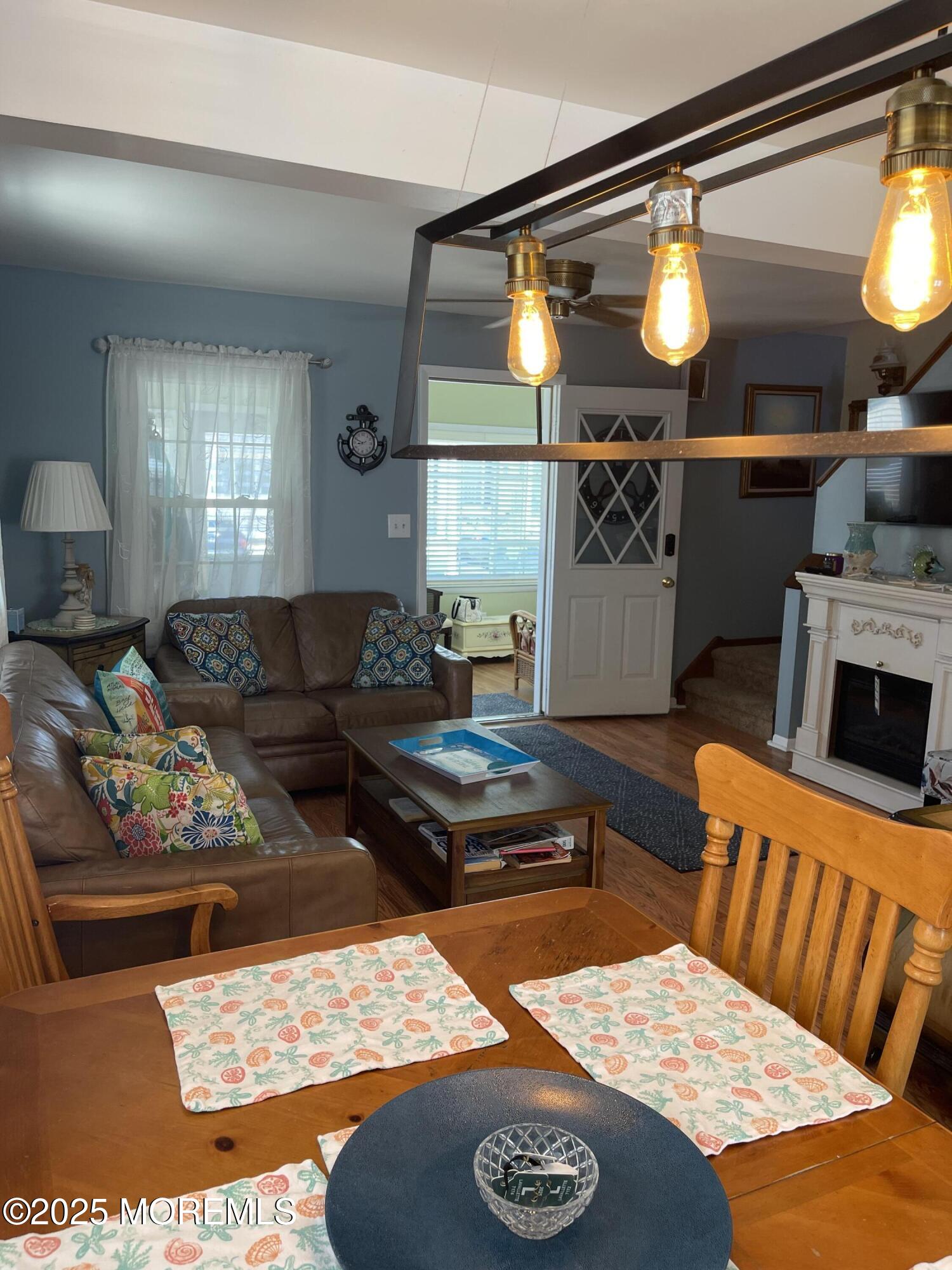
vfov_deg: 69.4
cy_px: 635
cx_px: 476
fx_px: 917
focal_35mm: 25
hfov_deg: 54.9
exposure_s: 1/120
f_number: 1.6
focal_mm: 5.1
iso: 80
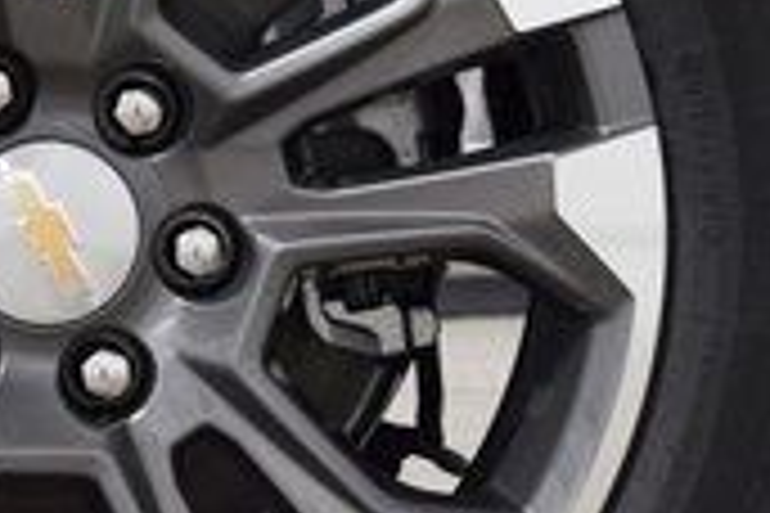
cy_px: 182
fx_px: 4812
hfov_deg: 9.1
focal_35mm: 225
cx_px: 54
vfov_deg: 6.1
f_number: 6.3
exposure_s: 1/15
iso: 800
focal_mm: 40
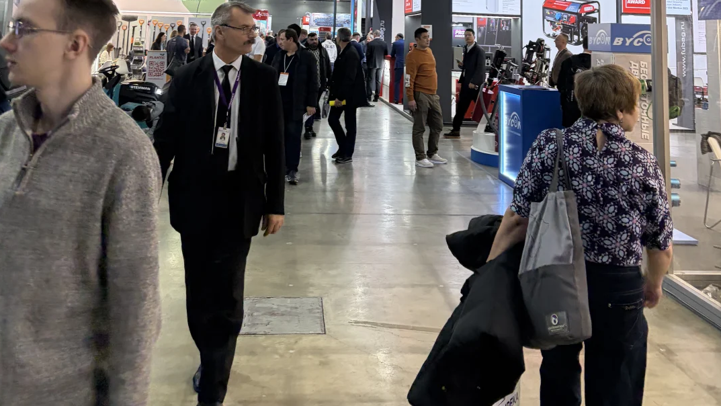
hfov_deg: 52.8
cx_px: 359
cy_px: -62
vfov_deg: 27.9
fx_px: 727
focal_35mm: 38
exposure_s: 1/100
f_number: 1.6
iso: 200
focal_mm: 5.96
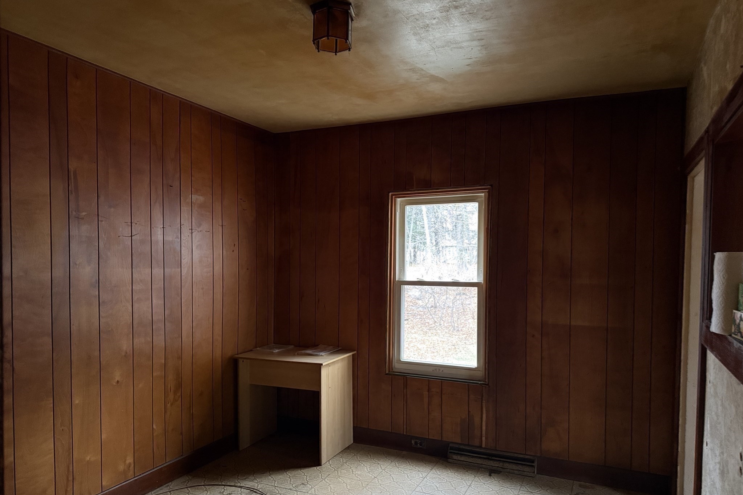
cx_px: 372
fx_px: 516
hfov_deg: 71.5
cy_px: 273
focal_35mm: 25
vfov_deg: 51.2
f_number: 1.78
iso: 1000
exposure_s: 1/30
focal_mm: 6.76
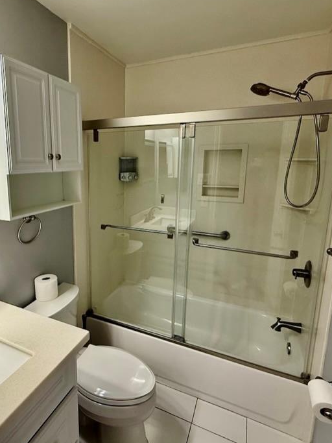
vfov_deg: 78.9
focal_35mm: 21
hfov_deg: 62.0
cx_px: 113
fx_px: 269
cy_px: 209
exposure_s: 1/120
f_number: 2.2
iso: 250
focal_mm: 2.22
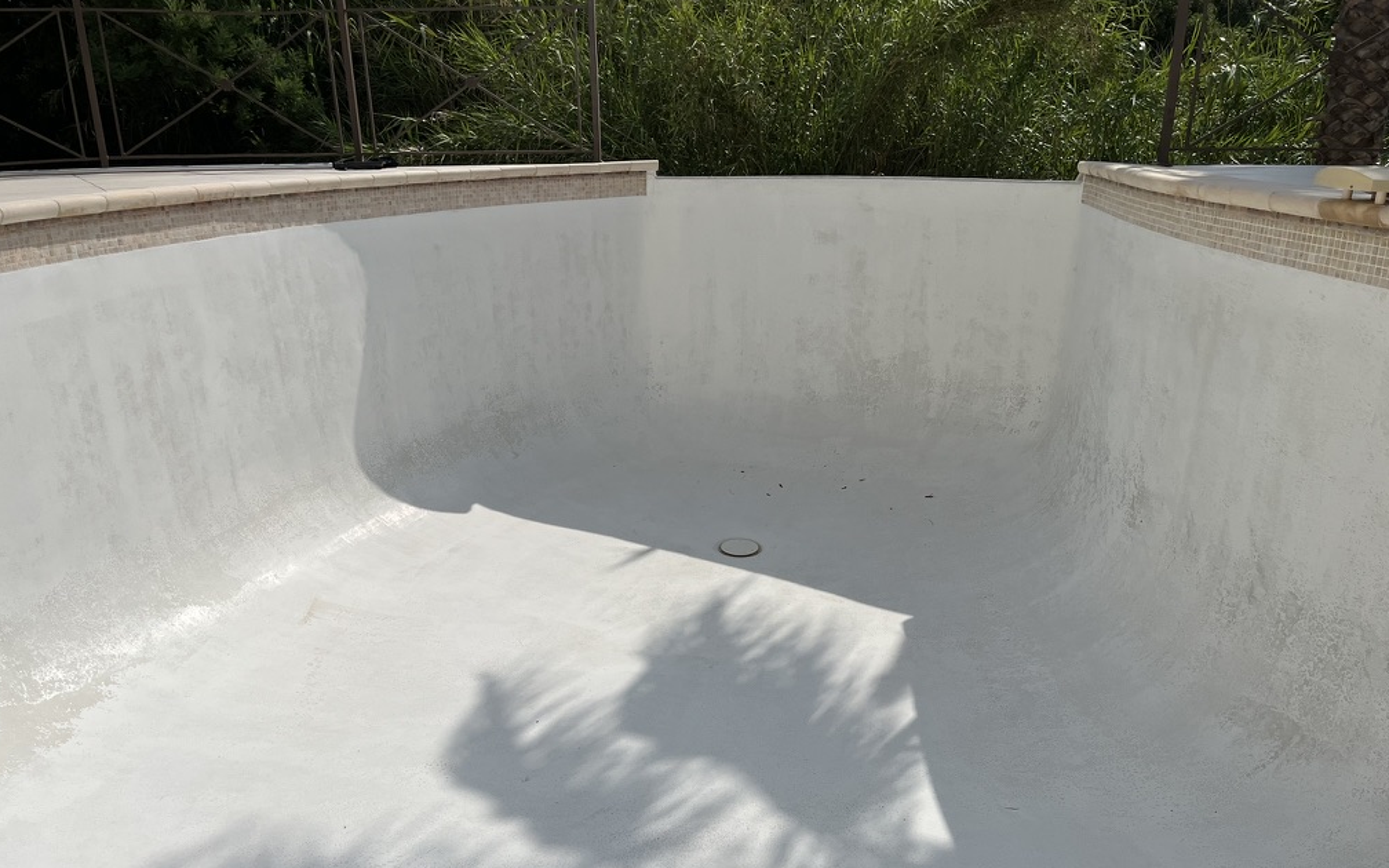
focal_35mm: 28
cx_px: 690
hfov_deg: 66.5
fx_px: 1060
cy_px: 526
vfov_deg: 44.3
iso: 50
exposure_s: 1/10870
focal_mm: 5.1
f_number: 1.6
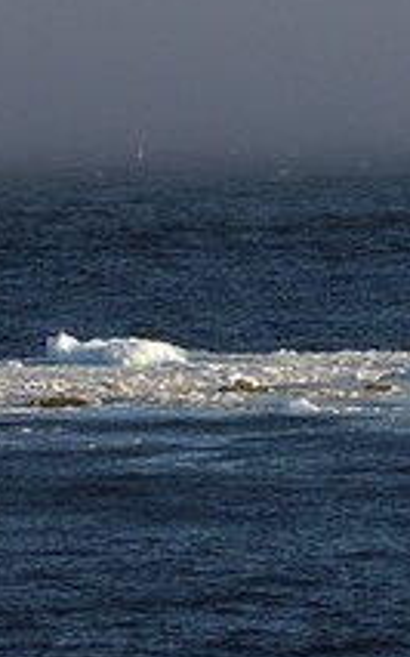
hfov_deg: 0.9
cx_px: 2099
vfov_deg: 1.4
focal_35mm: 1532
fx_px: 27408
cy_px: -424
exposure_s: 1/320
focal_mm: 200
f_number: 11
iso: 200
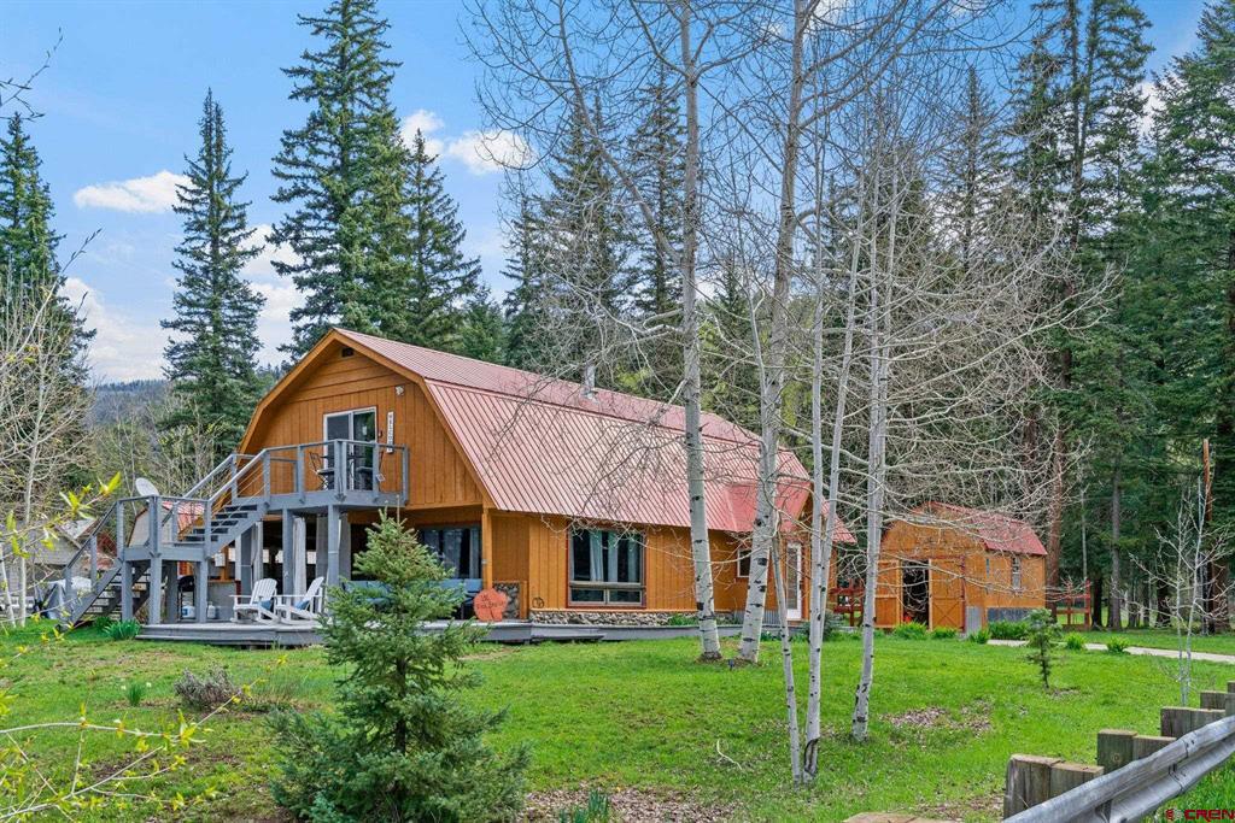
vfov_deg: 40.0
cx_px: 618
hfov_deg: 57.2
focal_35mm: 33
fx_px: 1132
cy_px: 412
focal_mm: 33
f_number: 8
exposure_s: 1/500
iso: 400
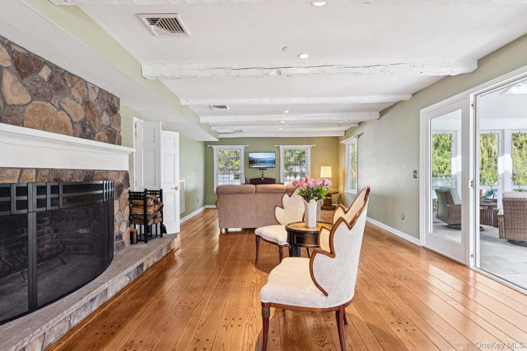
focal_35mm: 17
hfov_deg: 93.3
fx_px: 249
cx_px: 264
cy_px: 176
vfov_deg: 70.4
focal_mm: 17
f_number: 9
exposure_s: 1/4
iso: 200
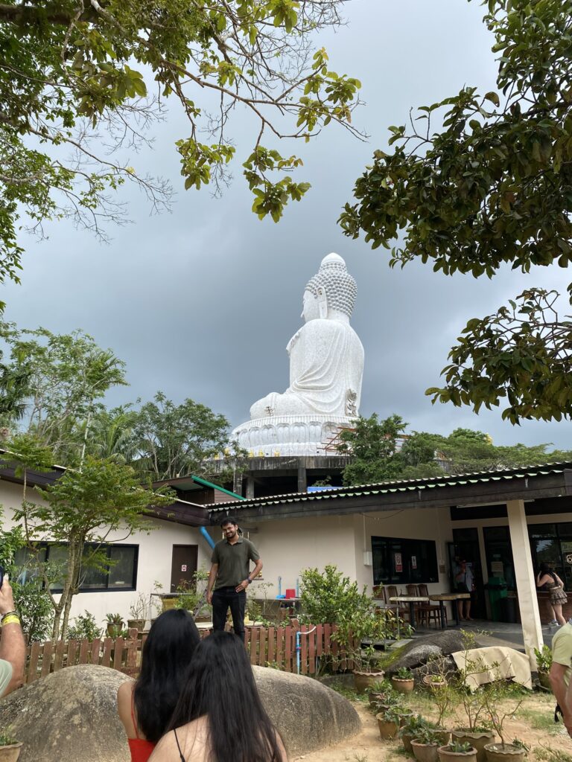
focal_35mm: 26
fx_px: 573
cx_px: 286
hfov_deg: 53.1
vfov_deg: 67.3
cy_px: 381
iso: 32
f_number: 1.8
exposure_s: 1/1258
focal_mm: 4.25
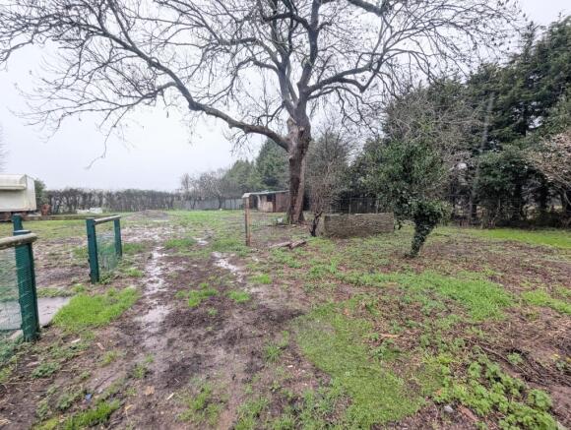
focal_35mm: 13
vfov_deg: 90.1
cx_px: 286
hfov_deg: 106.1
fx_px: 215
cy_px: 215
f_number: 2.2
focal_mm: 1.95
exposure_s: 1/218
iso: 149
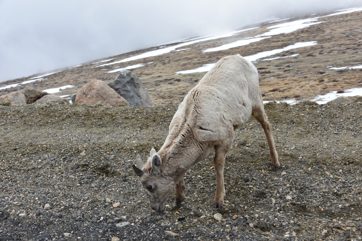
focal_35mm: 48
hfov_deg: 41.1
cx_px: 181
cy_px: 120
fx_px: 483
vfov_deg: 28.1
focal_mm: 48
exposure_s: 1/250
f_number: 8
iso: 100
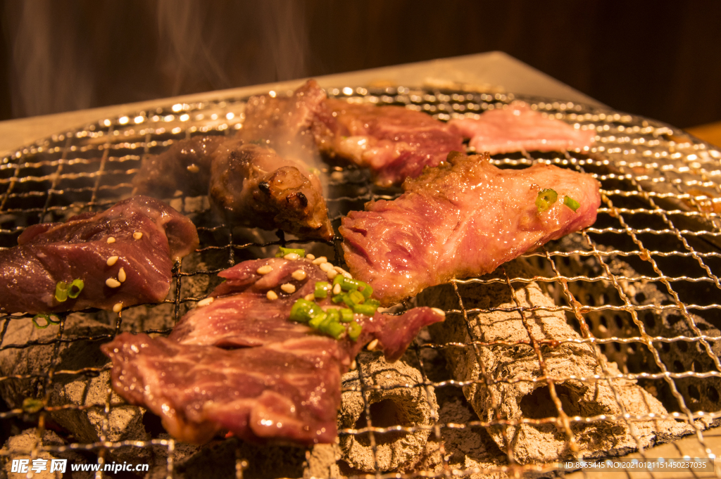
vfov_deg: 23.3
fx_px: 1161
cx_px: 360
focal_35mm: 58
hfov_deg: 34.5
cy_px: 240
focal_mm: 39
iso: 400
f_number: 6.3
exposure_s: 1/10
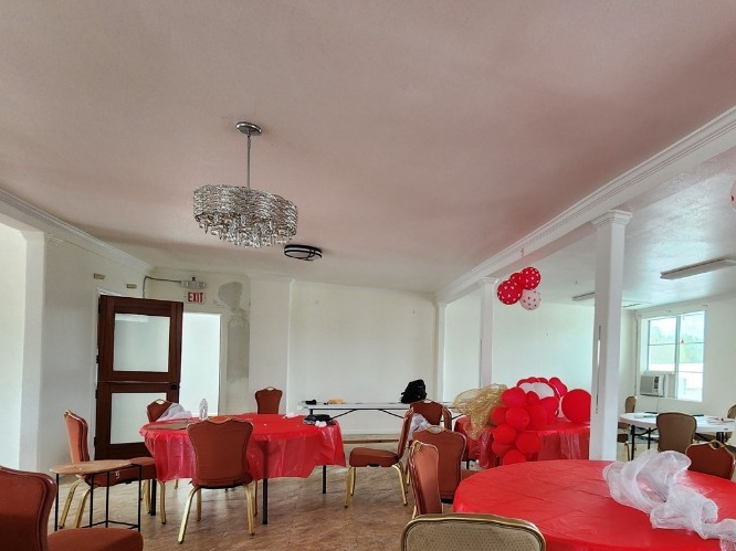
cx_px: 535
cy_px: 372
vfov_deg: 64.1
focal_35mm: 20
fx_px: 425
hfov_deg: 76.8
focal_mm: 2.2
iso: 160
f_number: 2.2
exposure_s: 1/60
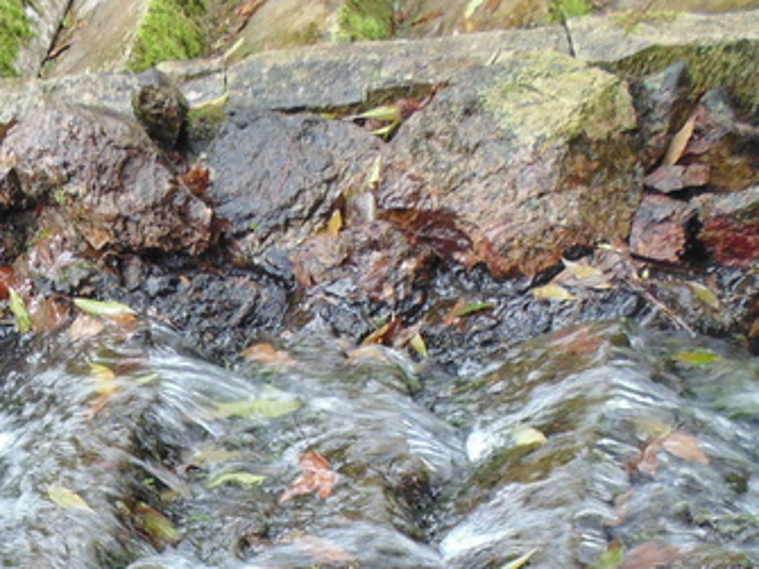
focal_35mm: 52
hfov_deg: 34.3
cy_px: 664
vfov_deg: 25.4
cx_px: 45
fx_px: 1140
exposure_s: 1/40
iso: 80
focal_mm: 4
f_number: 3.1
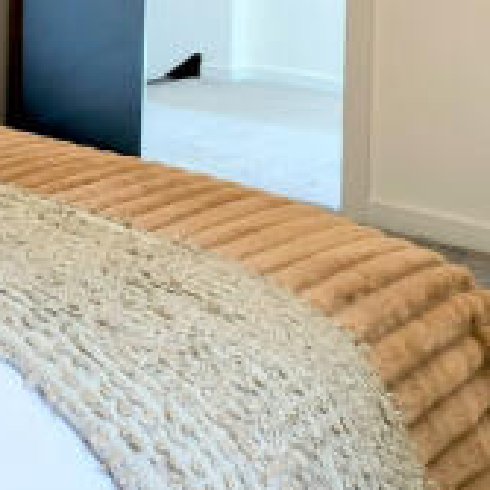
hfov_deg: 22.9
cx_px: -182
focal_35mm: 65
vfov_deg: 24.1
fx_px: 1041
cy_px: -95
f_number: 1.95
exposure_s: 1/37.1
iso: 38
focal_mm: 2.23
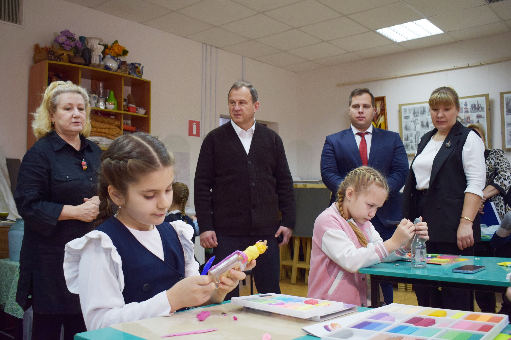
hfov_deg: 57.2
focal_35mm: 33
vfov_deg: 40.0
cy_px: 170
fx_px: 468
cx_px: 256
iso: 400
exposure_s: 1/80
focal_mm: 22
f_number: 4.5
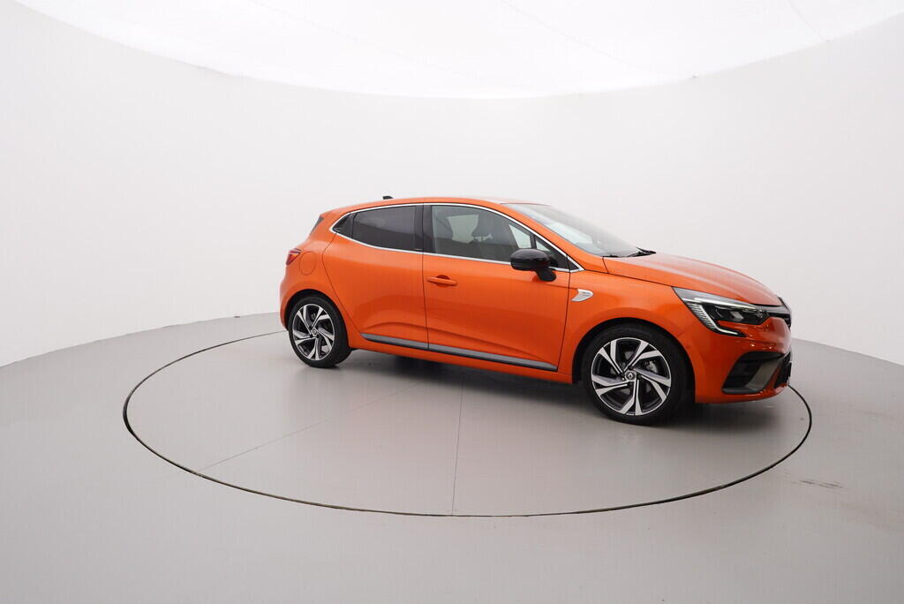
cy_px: 302
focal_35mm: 22
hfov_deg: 77.3
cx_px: 452
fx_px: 565
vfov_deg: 56.2
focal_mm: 15
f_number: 5.6
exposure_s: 1/80
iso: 200
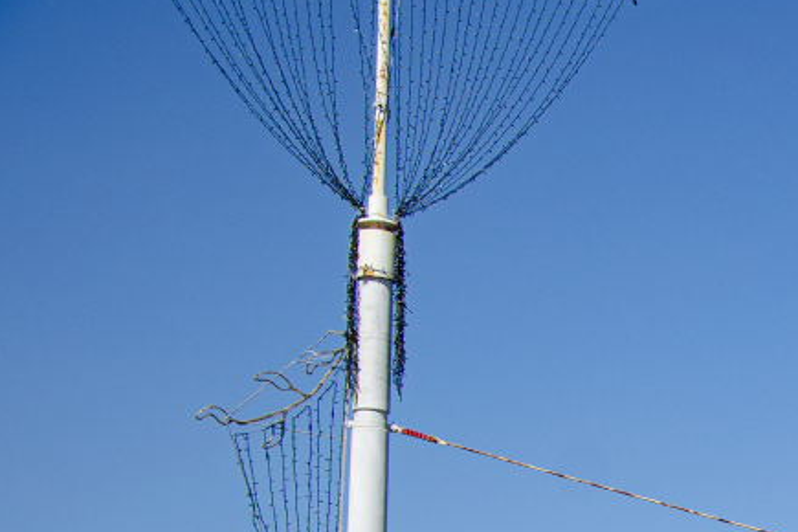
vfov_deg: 9.3
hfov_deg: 13.5
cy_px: 782
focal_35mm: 143
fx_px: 3170
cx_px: 1187
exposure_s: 1/1000
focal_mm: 32
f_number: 5
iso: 100
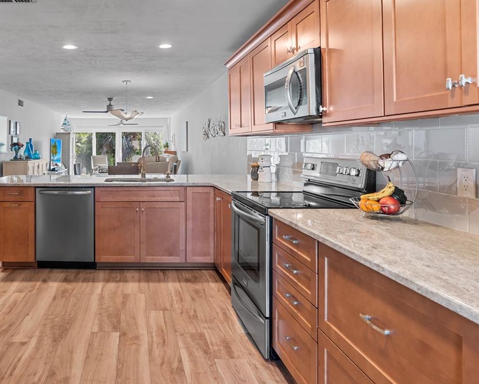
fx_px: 354
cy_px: 150
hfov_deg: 64.5
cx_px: 127
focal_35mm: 25
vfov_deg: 56.3
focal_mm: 16
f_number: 9
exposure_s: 1.3
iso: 250
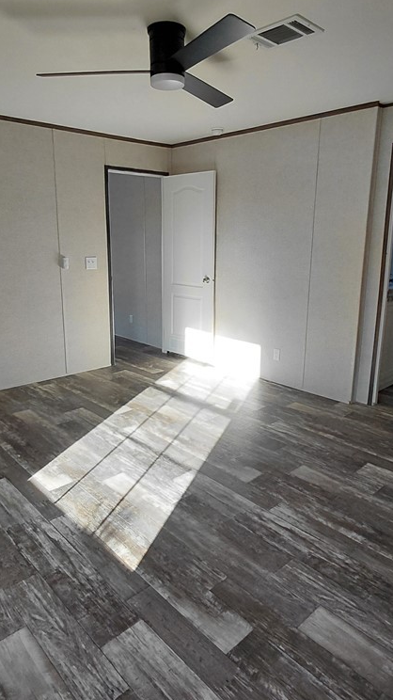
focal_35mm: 24
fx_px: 445
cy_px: 342
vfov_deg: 76.3
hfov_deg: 47.6
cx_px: 193
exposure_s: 1/120
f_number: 2.2
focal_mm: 1.64
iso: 50
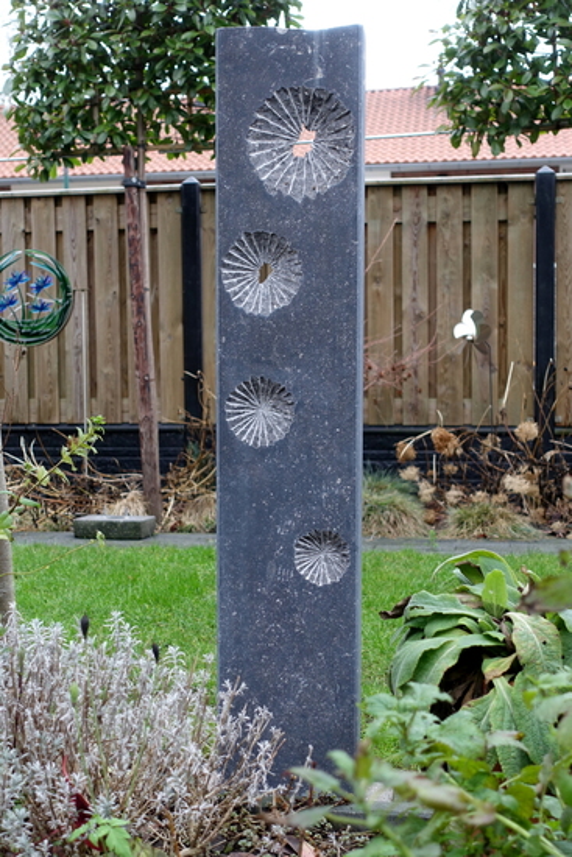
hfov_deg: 28.7
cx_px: 286
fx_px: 1119
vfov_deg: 41.9
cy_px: 428
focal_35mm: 47
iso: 250
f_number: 2.8
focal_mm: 17.06
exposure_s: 1/50
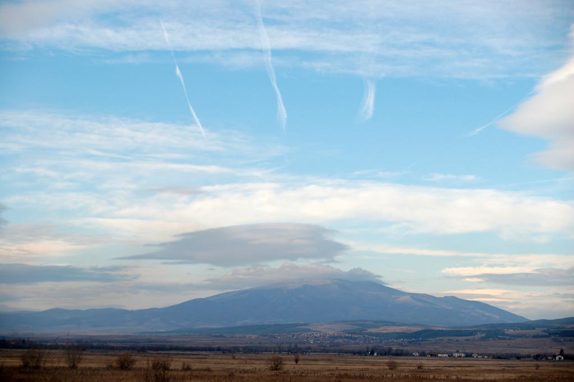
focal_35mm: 75
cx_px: 287
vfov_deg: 18.2
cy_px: 191
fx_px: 1195
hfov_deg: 27.0
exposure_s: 1/250
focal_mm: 50
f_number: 10
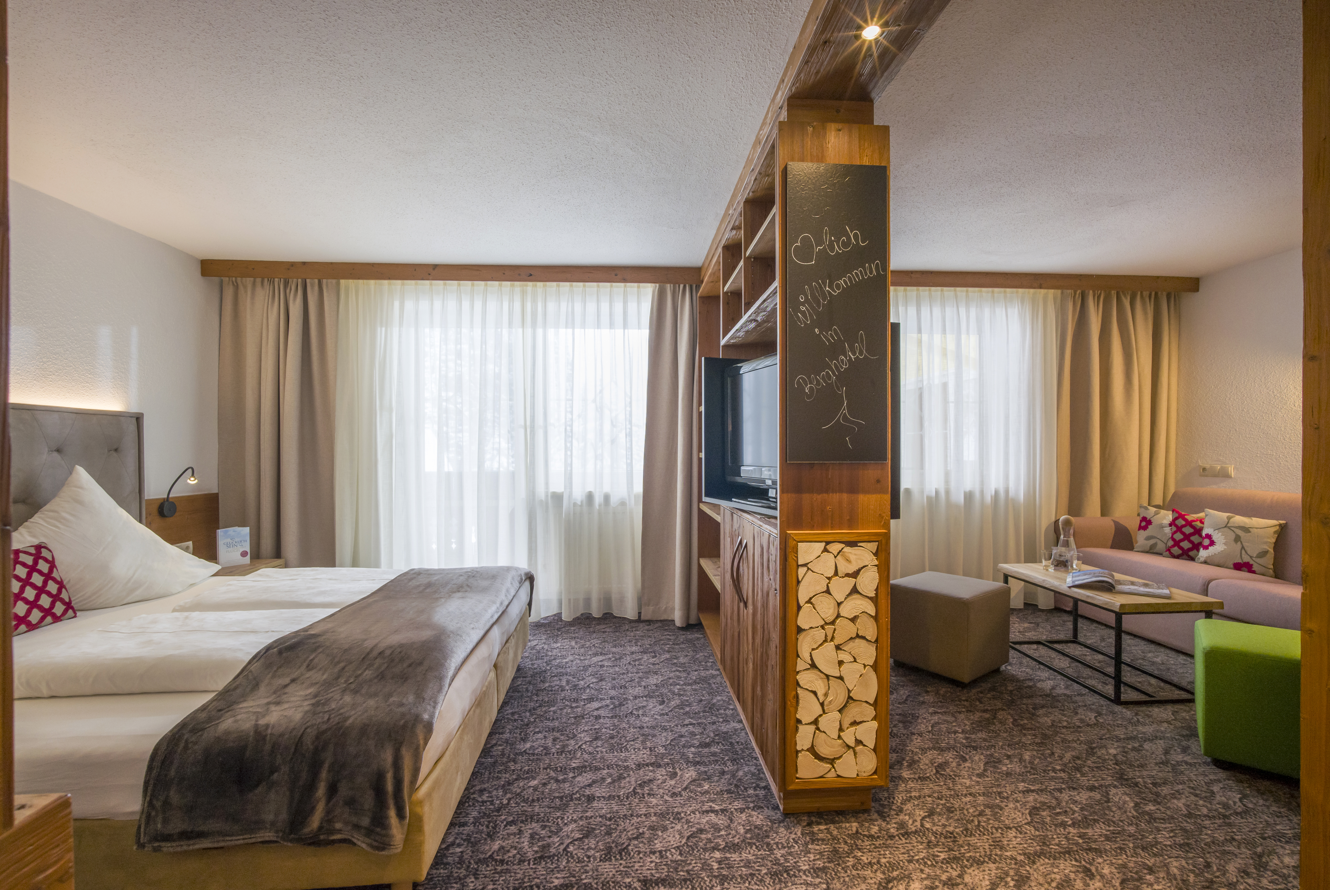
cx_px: 665
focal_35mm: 28
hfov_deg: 65.4
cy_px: 445
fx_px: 1036
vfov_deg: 46.5
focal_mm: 28
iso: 400
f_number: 16
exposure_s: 1/25
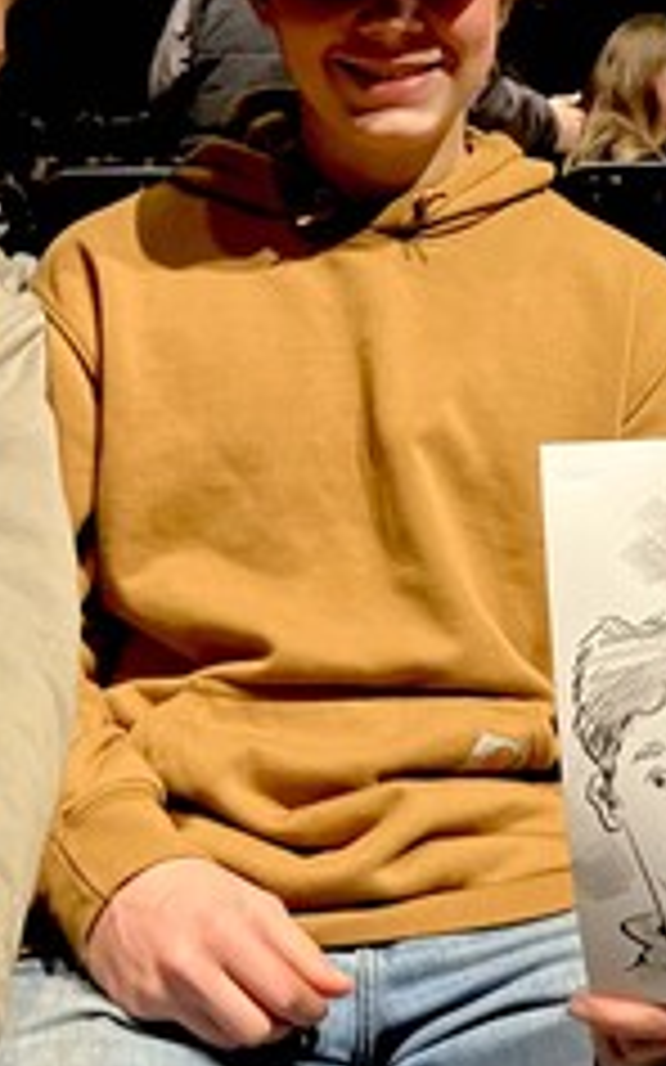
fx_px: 2179
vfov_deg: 27.4
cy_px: 373
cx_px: 698
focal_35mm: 75
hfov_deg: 16.9
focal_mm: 3.99
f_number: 1.8
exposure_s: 1/60
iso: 200
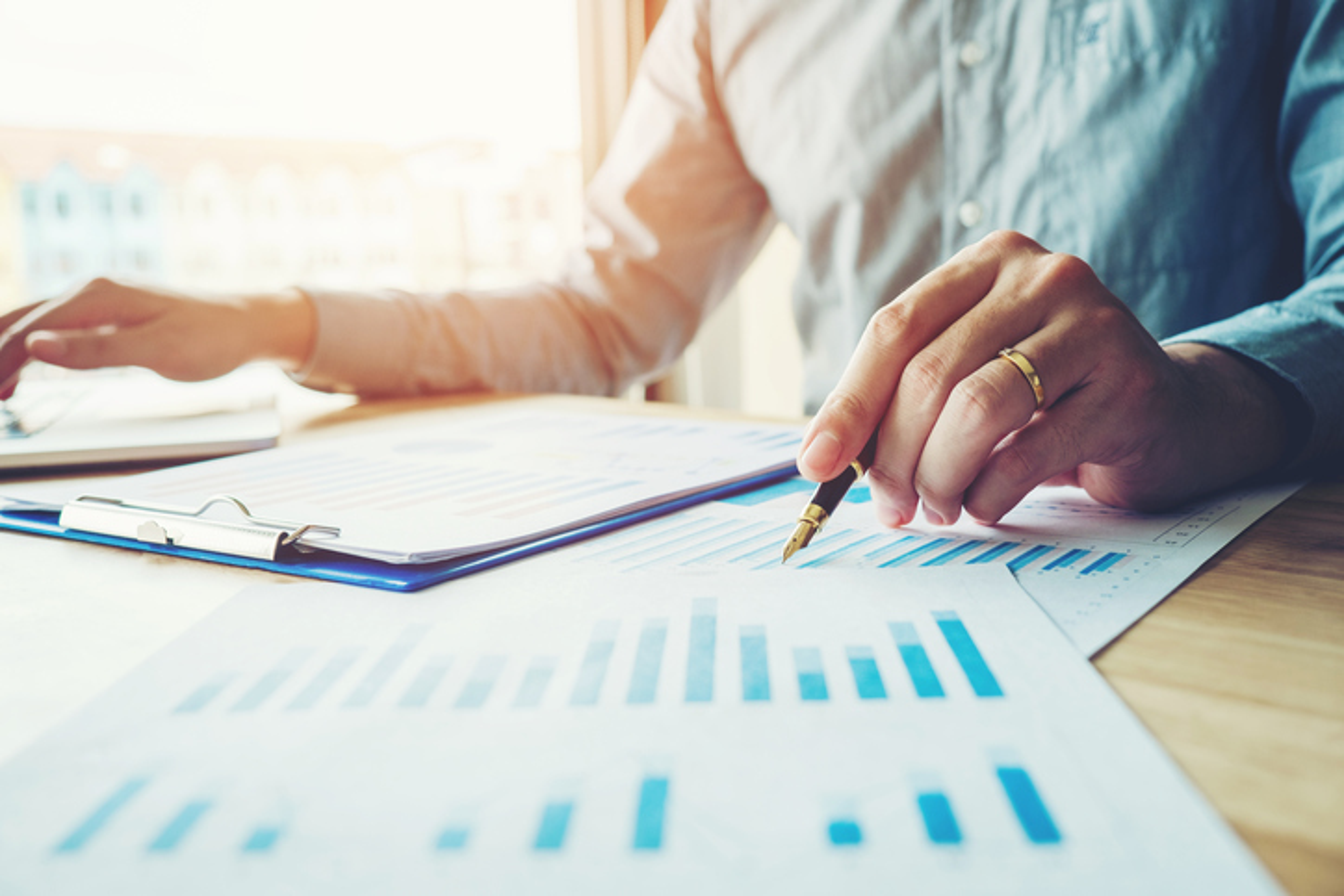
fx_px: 1419
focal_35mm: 38
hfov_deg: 50.7
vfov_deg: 35.1
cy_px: 448
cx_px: 672
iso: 200
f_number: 4
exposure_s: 1/180
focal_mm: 25.4
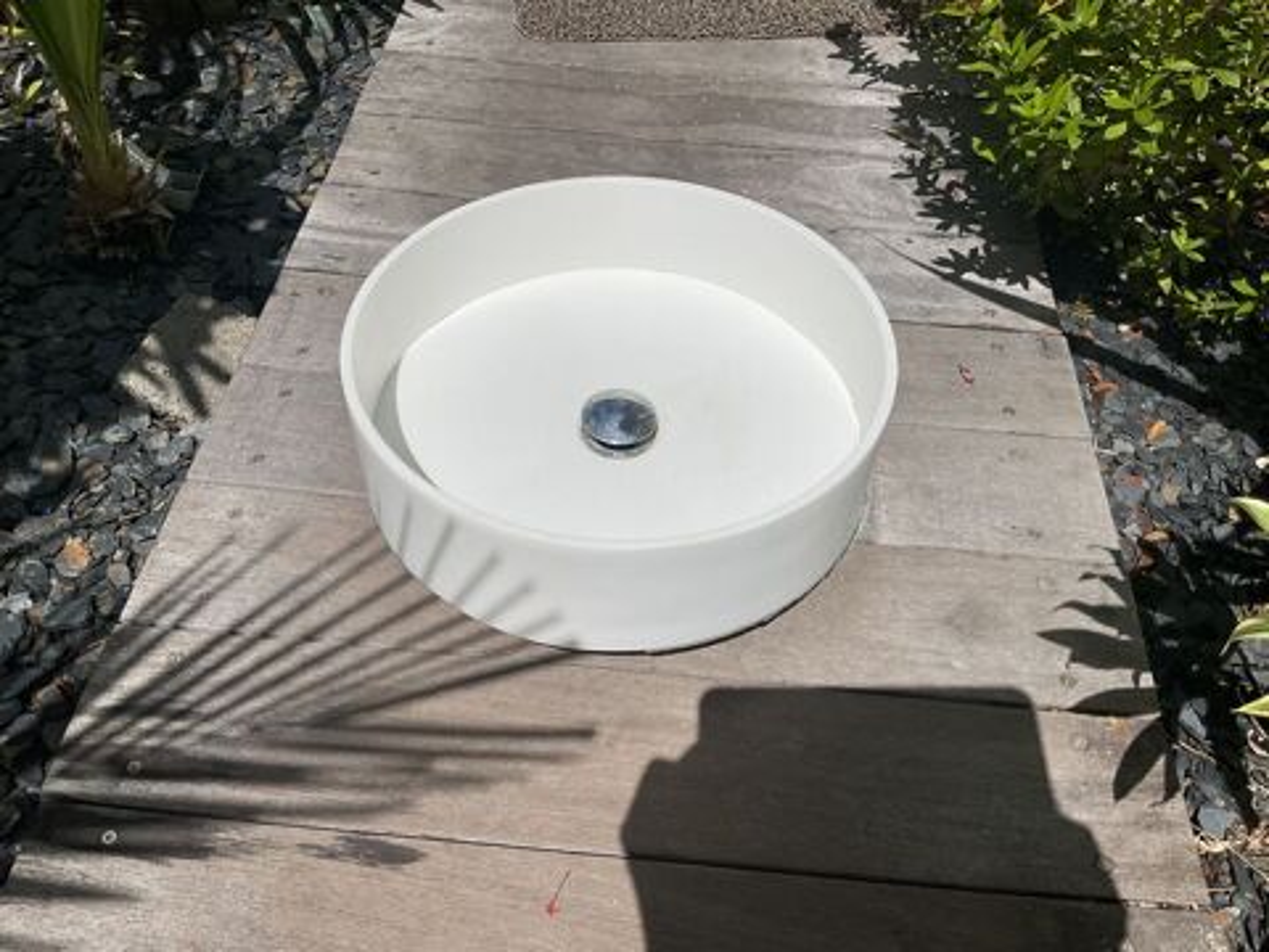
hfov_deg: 61.7
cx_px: 634
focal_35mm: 29
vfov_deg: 48.2
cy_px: 476
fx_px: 1063
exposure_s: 1/7407
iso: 16
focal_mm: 3
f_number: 1.8
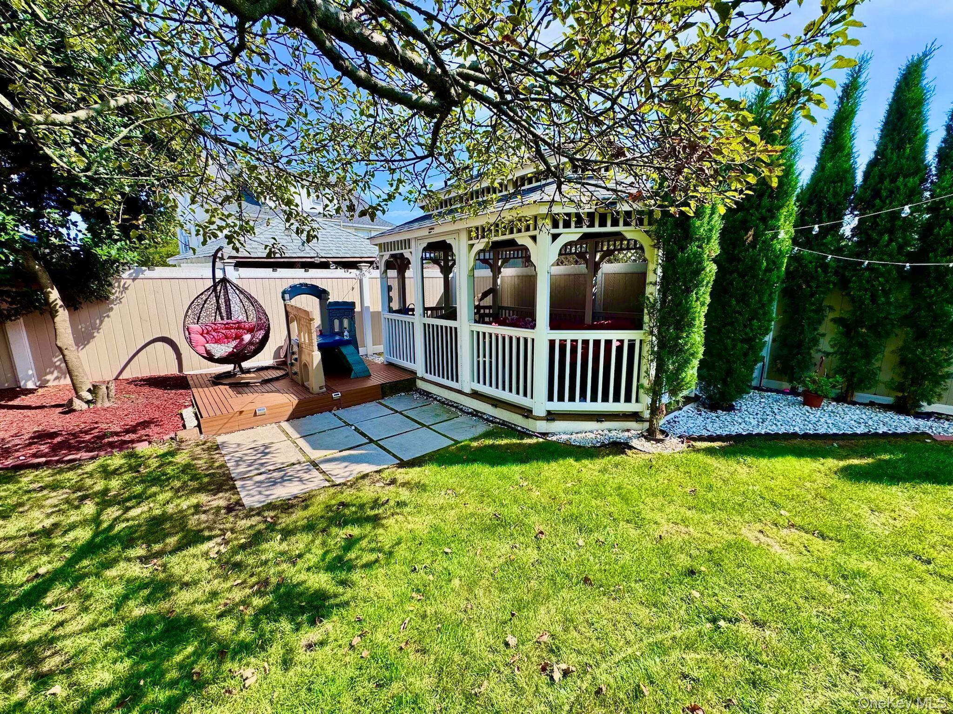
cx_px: 476
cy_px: 357
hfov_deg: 102.1
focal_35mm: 14
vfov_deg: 85.7
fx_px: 385
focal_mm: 2.22
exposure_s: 1/749
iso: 40
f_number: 2.2
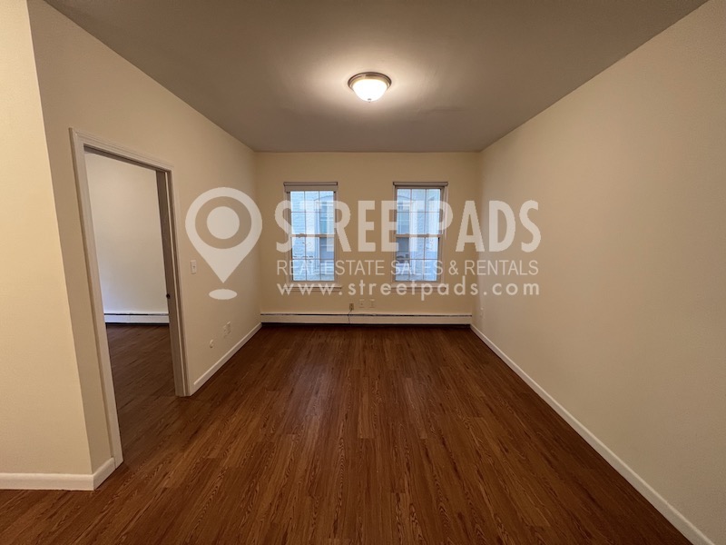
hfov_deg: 106.2
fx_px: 273
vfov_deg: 89.9
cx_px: 363
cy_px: 272
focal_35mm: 13
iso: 320
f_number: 1.8
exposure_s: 1/60
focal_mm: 1.57
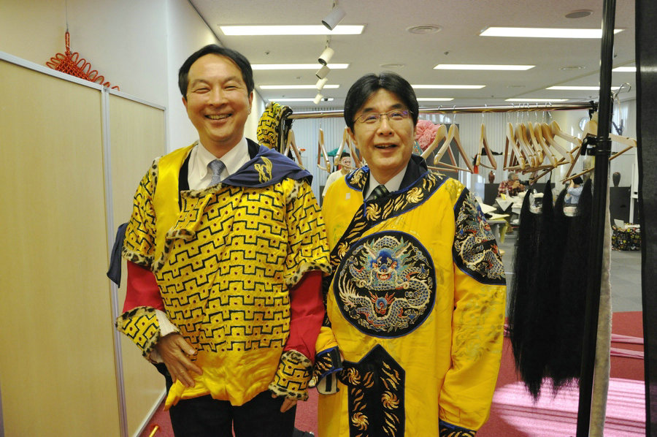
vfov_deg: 47.8
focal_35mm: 27
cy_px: 218
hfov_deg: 67.4
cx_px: 328
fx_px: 492
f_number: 4
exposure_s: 1/200
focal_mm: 18
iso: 1250
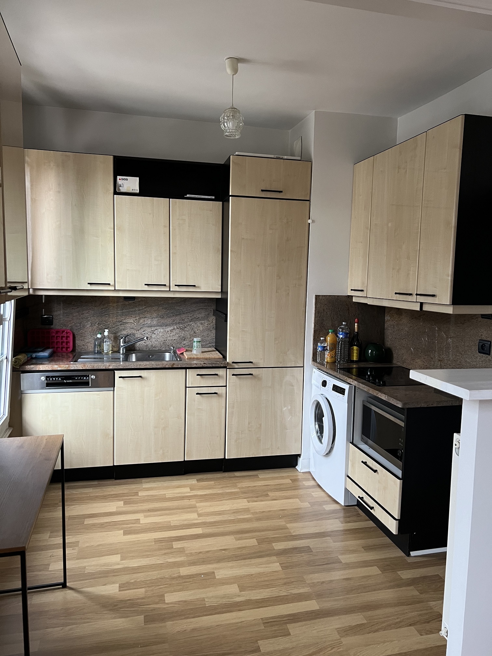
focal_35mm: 26
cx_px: 246
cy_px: 328
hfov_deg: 53.1
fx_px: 493
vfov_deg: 67.3
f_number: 1.5
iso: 200
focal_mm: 5.7
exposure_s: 1/60
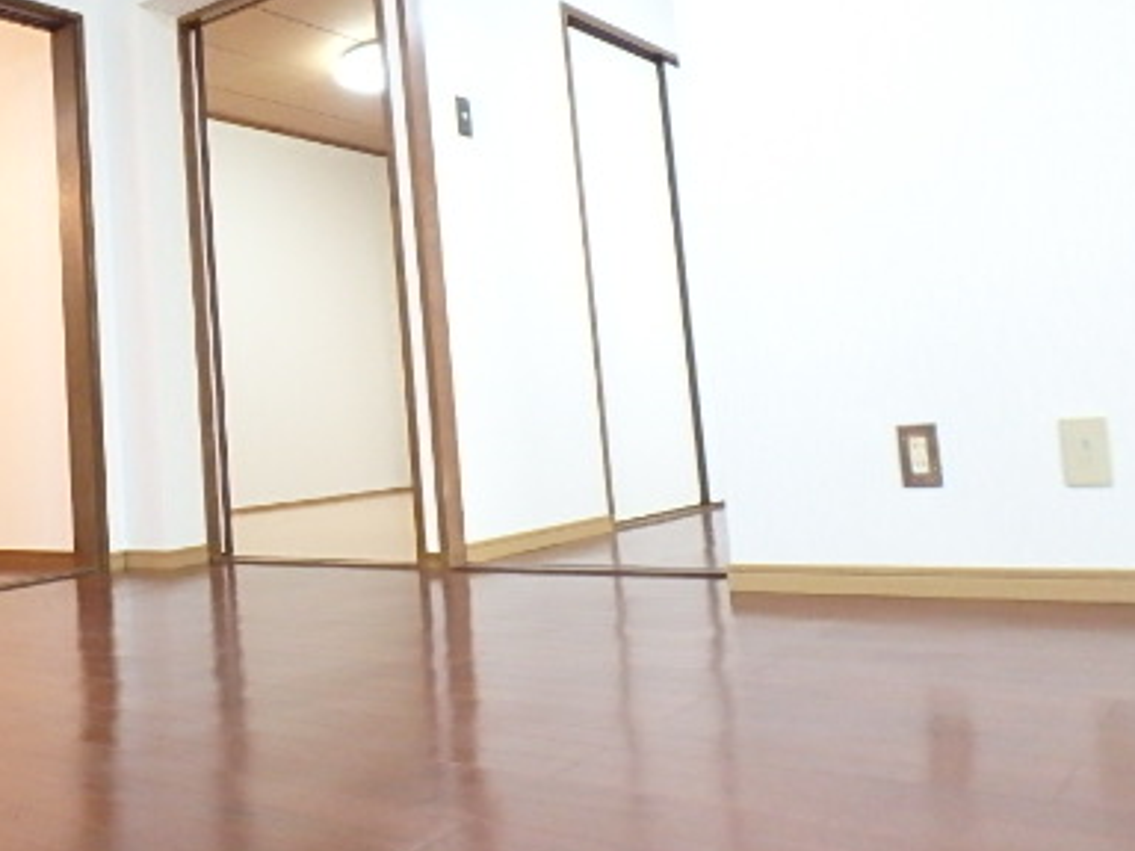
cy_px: 346
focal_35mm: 35
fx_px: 1148
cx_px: 248
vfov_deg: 40.5
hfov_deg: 49.9
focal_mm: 3.7
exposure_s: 1/15
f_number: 3.5
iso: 800
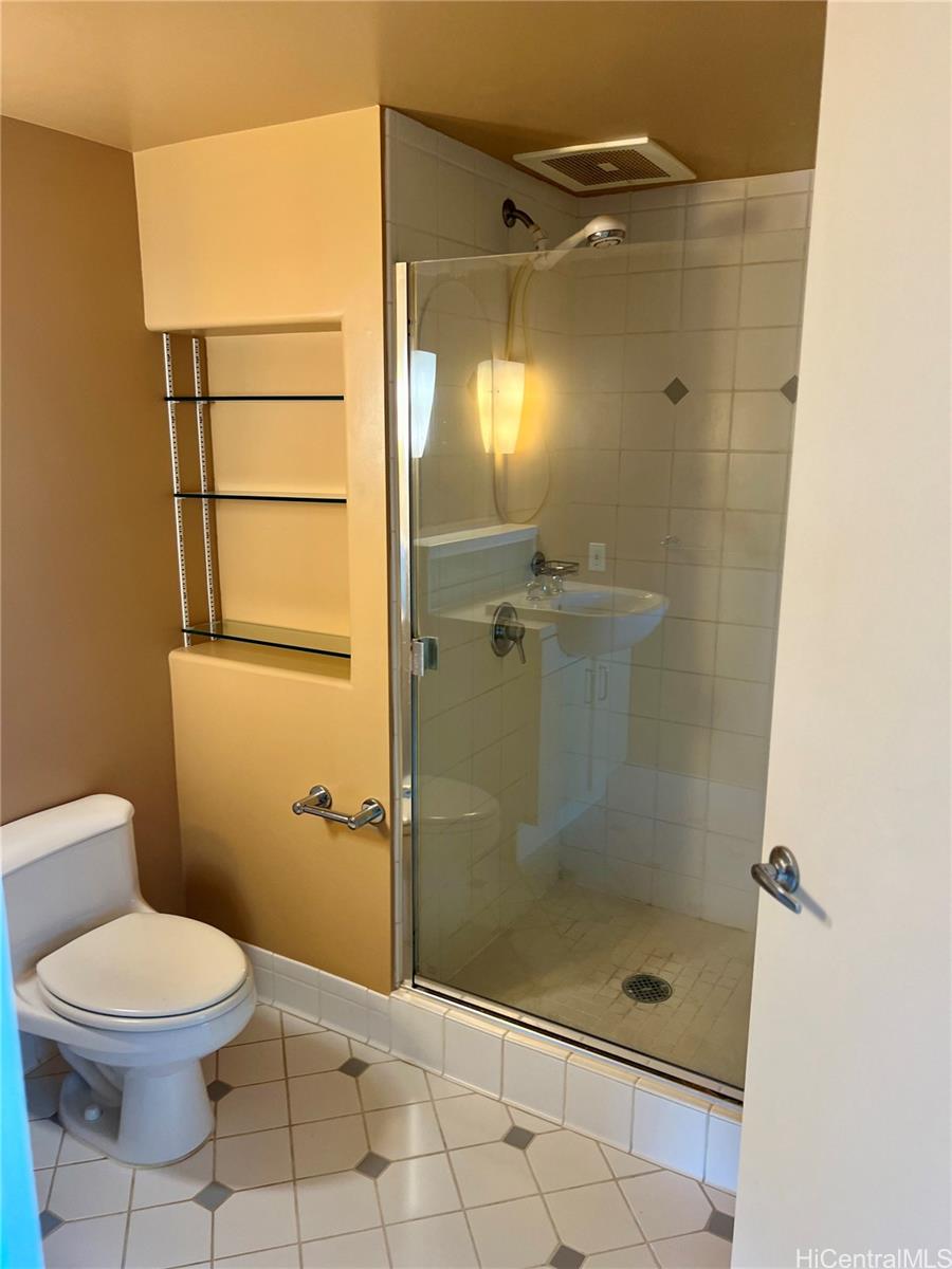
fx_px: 953
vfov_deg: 67.3
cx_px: 476
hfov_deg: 53.1
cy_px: 634
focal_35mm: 26
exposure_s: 1/60
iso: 100
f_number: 1.5
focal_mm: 5.7
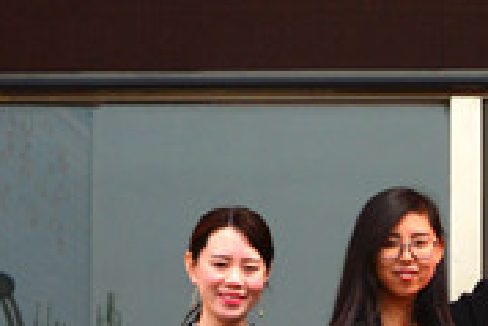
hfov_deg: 6.5
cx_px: 1003
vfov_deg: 4.4
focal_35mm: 309
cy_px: 431
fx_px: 4192
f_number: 13
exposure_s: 1/250
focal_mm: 55
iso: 250
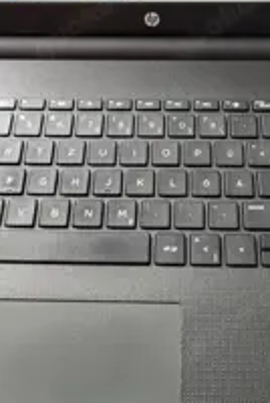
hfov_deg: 26.0
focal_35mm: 52
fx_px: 583
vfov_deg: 36.0
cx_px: 165
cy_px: 45
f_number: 1.79
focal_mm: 4.7
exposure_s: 1/33
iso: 582
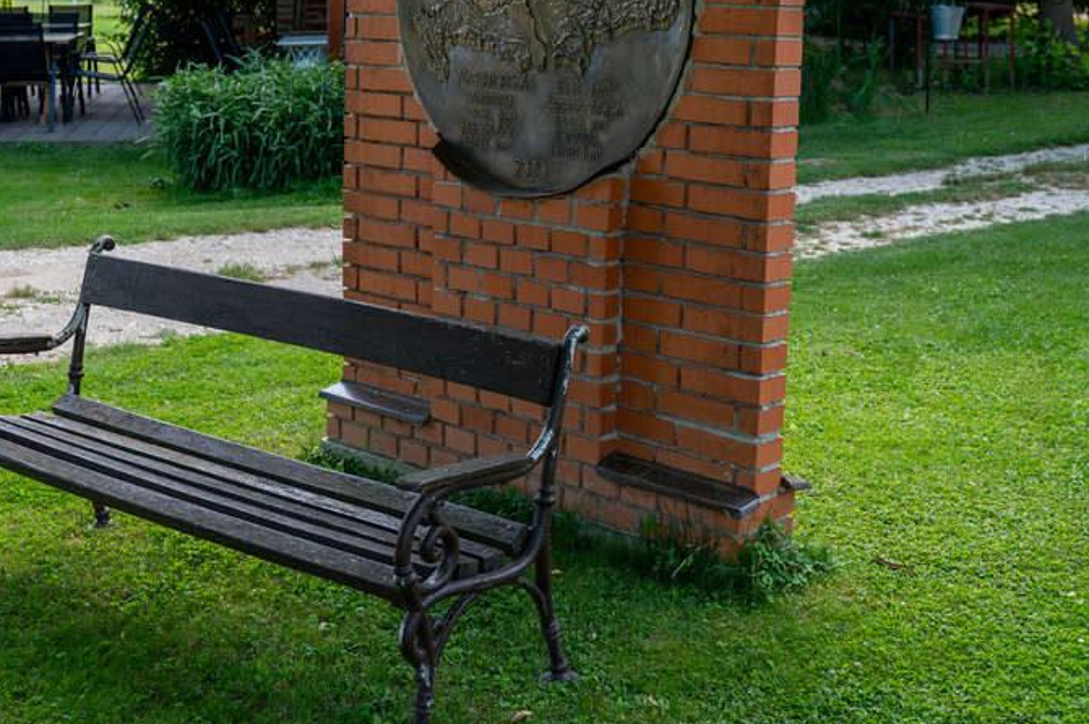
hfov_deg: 34.0
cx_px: 513
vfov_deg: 22.7
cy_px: 172
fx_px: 1783
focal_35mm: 59
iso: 160
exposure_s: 1/200
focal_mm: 33
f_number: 3.5
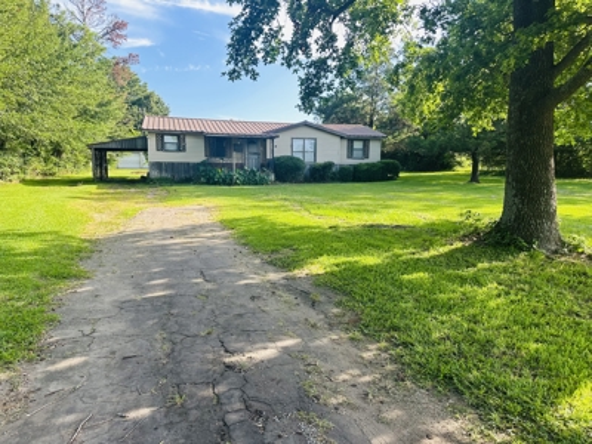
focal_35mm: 24
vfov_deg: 56.8
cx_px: 296
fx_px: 410
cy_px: 222
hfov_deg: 71.6
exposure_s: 1/552
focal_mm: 6.86
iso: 80
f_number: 1.78
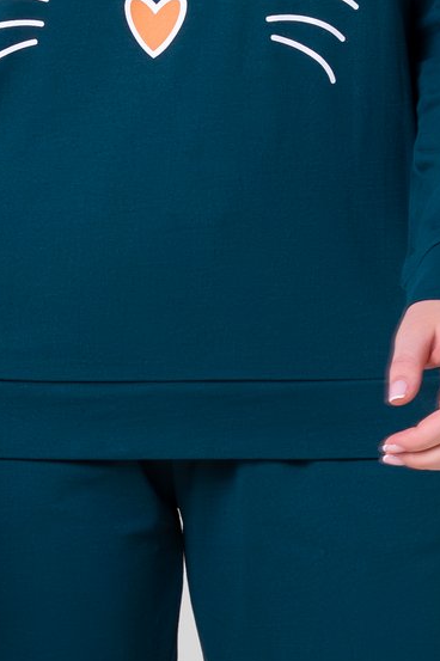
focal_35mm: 390
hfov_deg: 3.5
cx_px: 201
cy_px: 424
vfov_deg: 5.3
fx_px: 7158
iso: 2000
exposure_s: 1/100
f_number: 8
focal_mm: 85
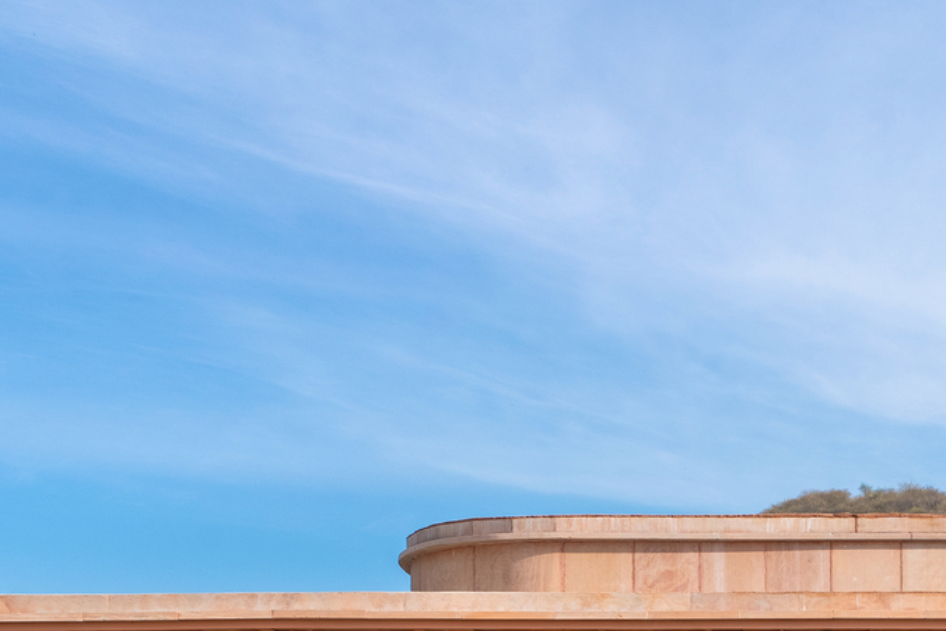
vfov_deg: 17.5
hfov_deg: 27.5
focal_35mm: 71
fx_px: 1866
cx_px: 831
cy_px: 905
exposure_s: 1/2500
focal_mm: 24
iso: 200
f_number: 9
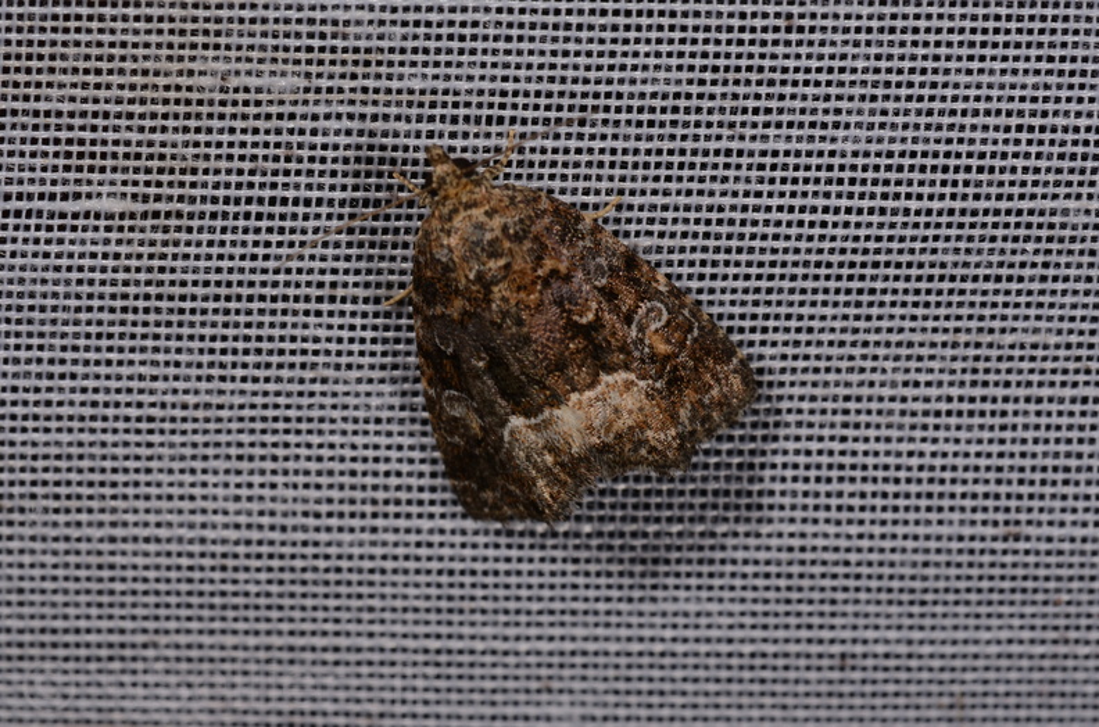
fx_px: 3883
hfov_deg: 16.1
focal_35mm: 128
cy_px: 364
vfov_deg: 10.7
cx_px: 550
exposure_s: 1/60
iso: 100
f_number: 25
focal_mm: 85
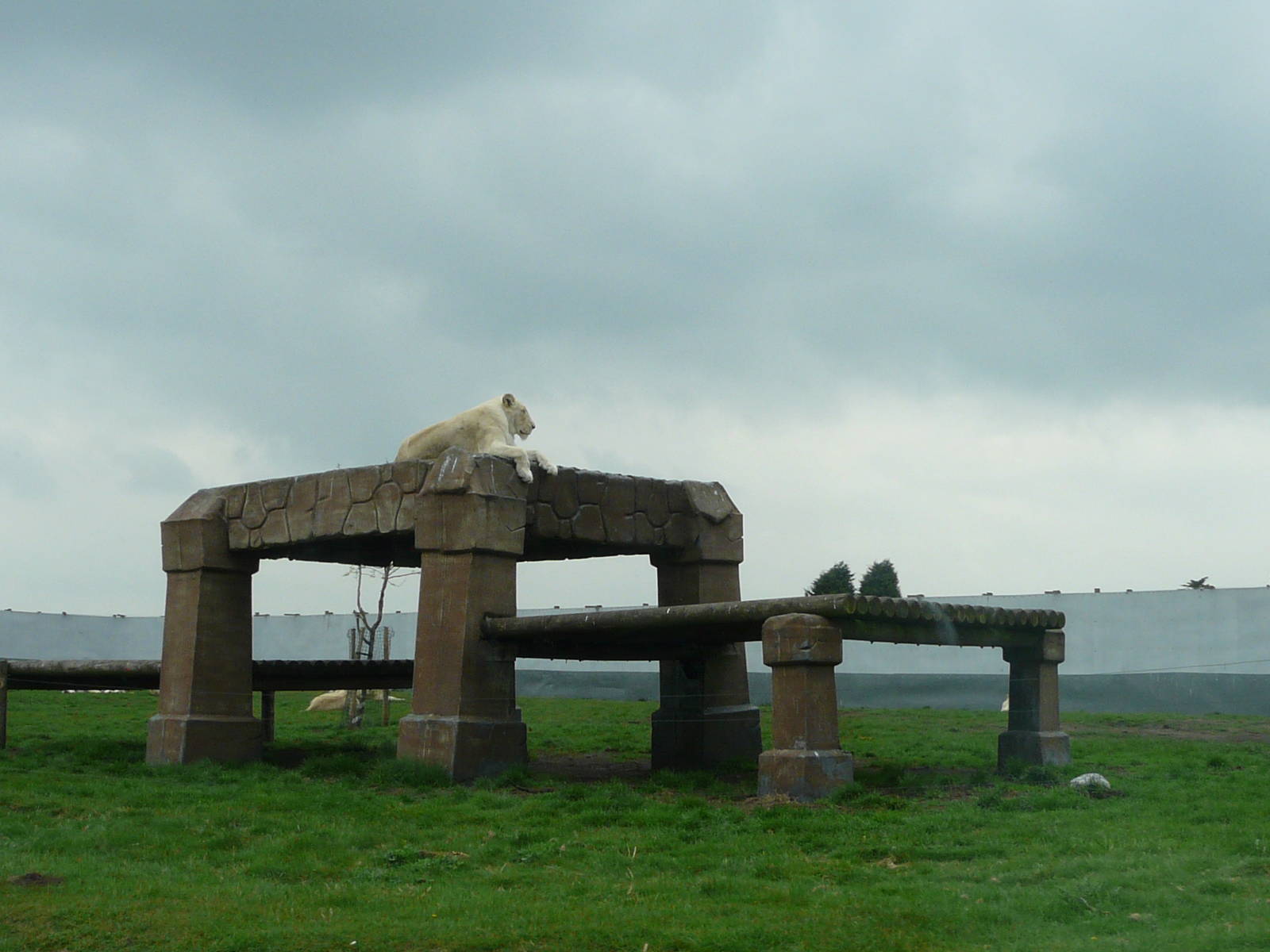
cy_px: 476
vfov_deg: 30.3
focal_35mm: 48
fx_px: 1761
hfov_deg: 39.7
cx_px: 635
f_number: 5
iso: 100
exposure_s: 1/200
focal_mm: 4.9
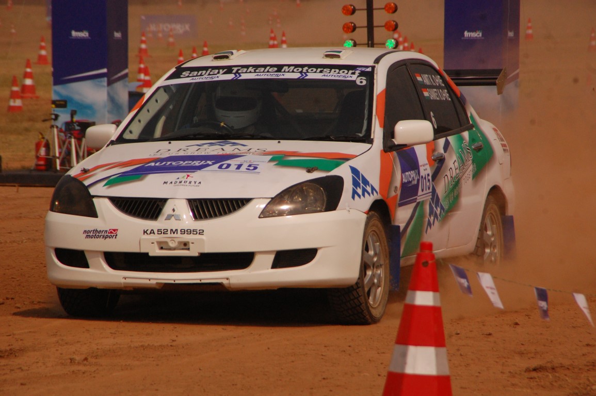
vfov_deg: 4.6
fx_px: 4962
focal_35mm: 300
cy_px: 198
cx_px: 298
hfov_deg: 6.9
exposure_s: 1/4000
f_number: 9
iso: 800
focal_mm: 200
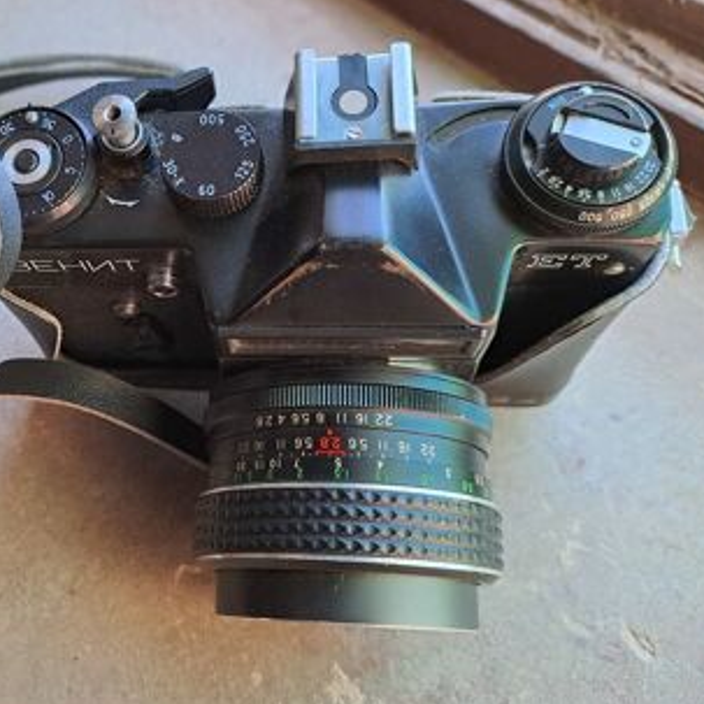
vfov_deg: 47.2
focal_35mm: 35
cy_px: 335
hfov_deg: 45.6
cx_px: 177
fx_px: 805
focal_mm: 4.65
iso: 100
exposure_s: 1/50
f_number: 1.8
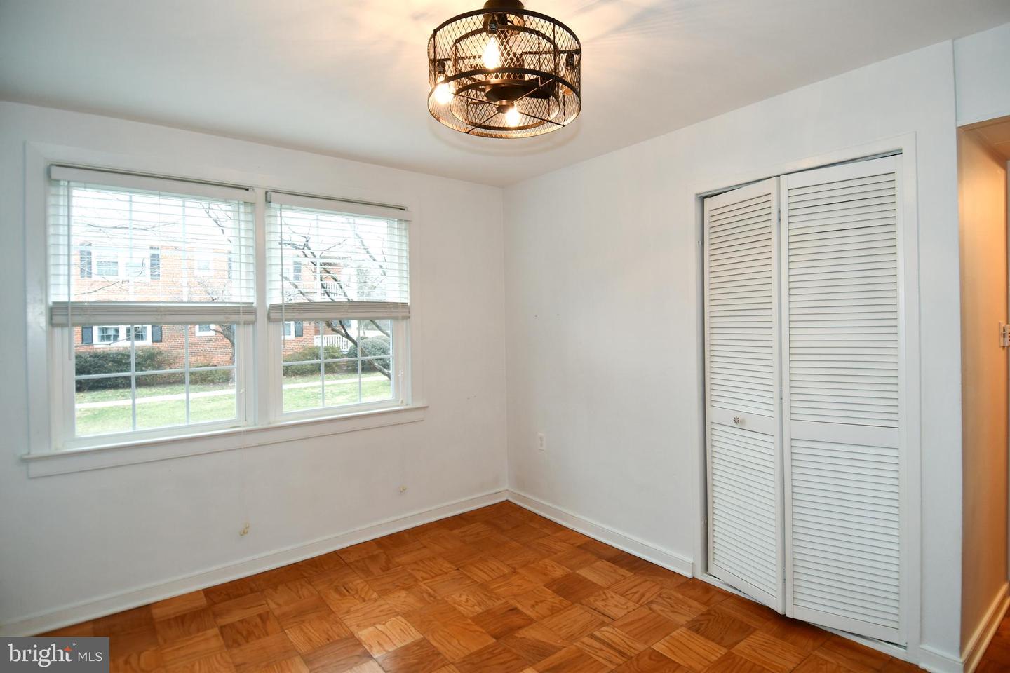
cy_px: 336
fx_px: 505
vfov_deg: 67.4
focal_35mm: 18
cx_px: 505
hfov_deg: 90.0
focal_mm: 12
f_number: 4
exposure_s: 1/60
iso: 280
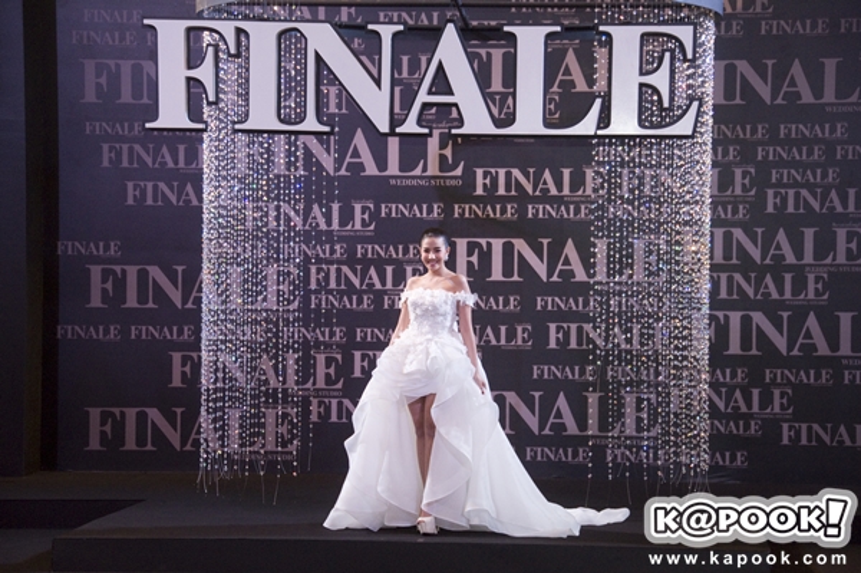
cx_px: 430
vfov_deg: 13.0
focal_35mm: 105
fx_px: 2509
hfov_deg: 19.5
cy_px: 286
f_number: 5.6
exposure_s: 1/100
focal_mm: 70
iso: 1250
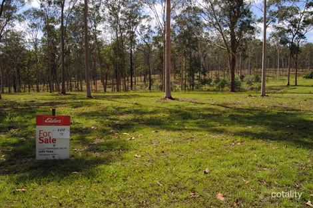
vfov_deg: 47.9
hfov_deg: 67.4
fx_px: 235
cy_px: 104
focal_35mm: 27
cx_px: 156
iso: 100
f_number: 8
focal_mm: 18
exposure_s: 1/250
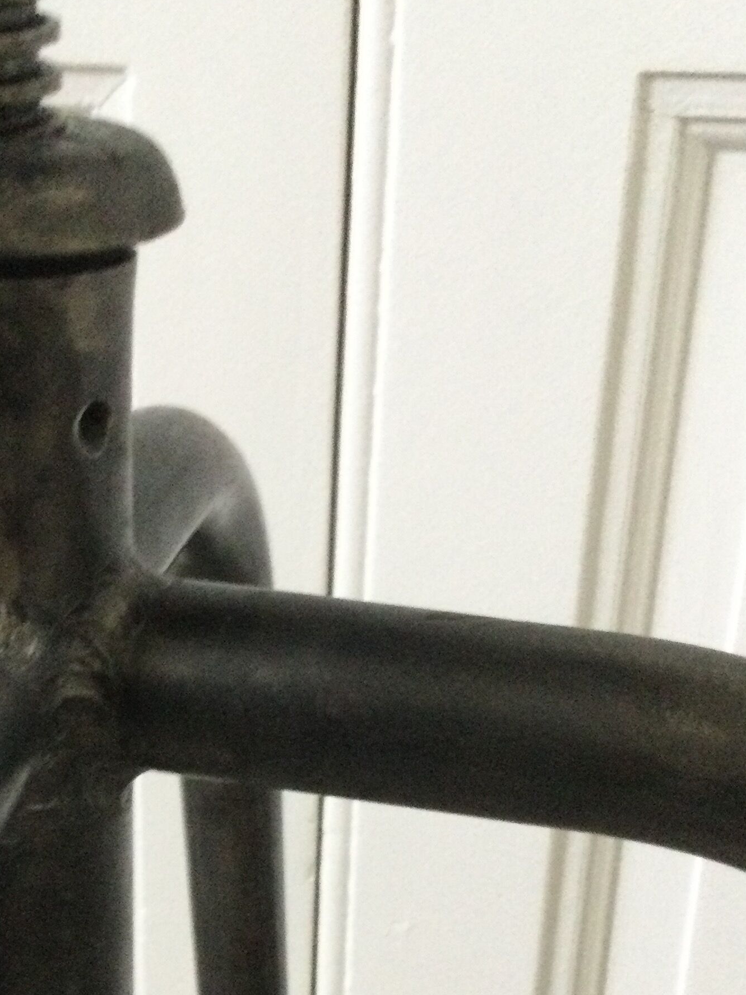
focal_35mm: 57
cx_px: 156
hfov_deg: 25.2
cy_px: 694
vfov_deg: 33.4
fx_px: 1638
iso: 200
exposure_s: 1/25
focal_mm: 3.3
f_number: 2.4
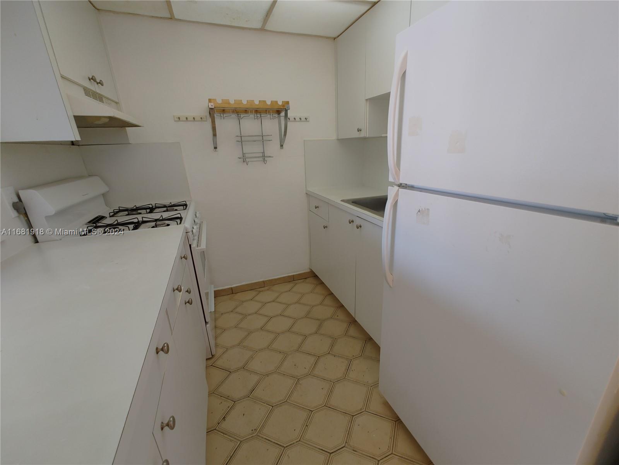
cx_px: 310
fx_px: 268
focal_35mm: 15
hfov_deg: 98.2
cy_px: 232
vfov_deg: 81.7
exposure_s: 1/40
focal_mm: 1.78
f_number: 1.9
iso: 100
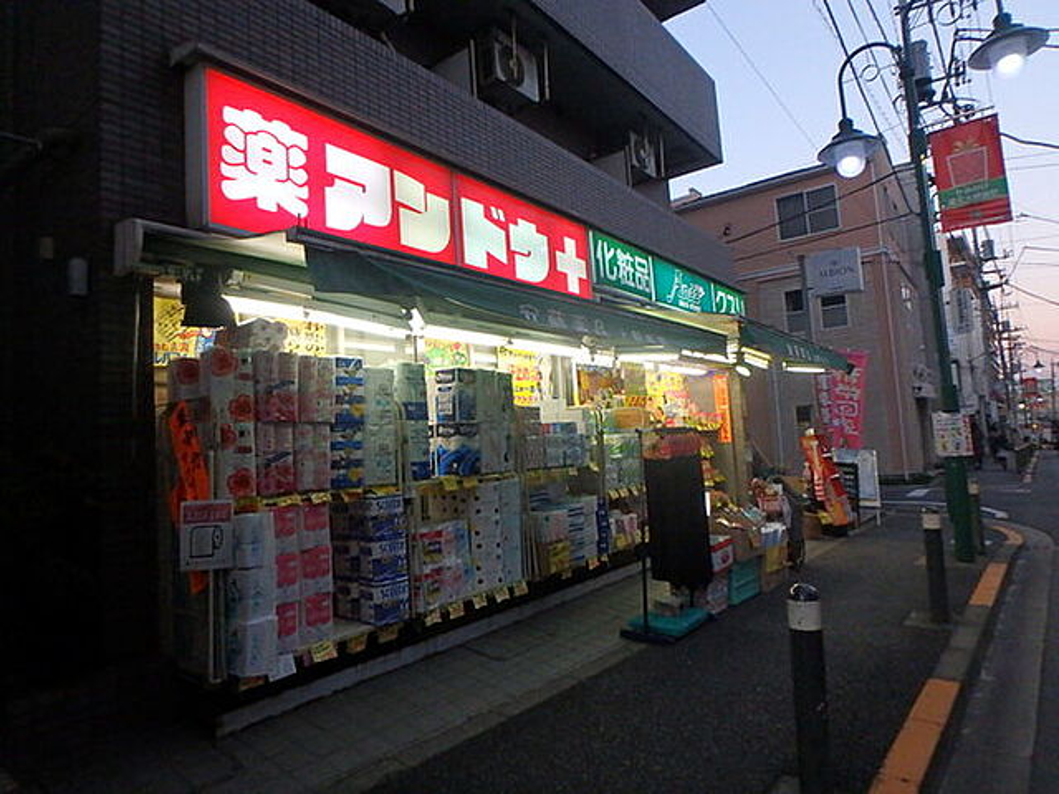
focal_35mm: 21
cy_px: 397
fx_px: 642
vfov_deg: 63.4
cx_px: 530
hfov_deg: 79.0
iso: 640
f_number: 3.5
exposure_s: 1/250
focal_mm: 3.7
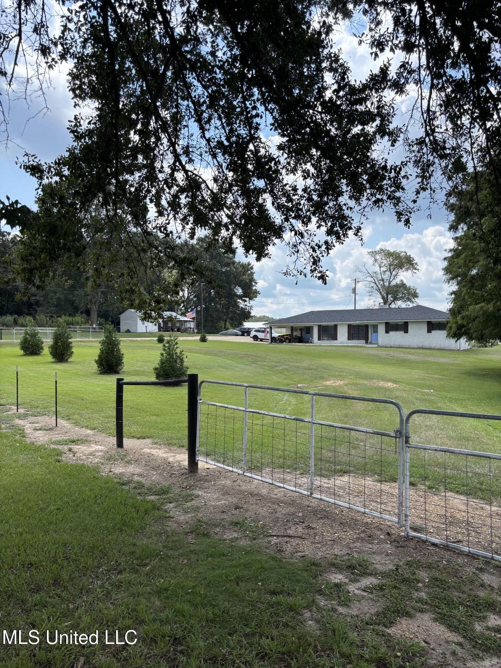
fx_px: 502
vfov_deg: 67.3
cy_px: 334
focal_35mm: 26
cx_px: 250
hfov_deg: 53.1
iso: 50
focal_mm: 5.96
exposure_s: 1/1812
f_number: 1.6
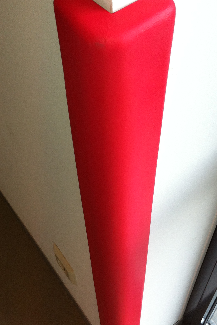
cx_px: 119
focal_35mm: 52
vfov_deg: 38.2
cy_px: 164
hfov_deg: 26.0
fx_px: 470
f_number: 2.8
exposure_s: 1/120
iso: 80
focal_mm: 3.85
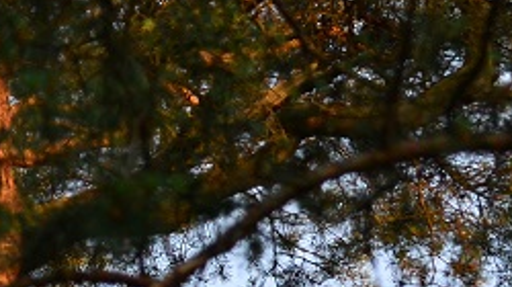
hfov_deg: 3.1
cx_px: -73
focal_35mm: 690
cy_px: -202
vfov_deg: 1.8
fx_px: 9358
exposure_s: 1/320
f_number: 5
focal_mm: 110
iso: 640
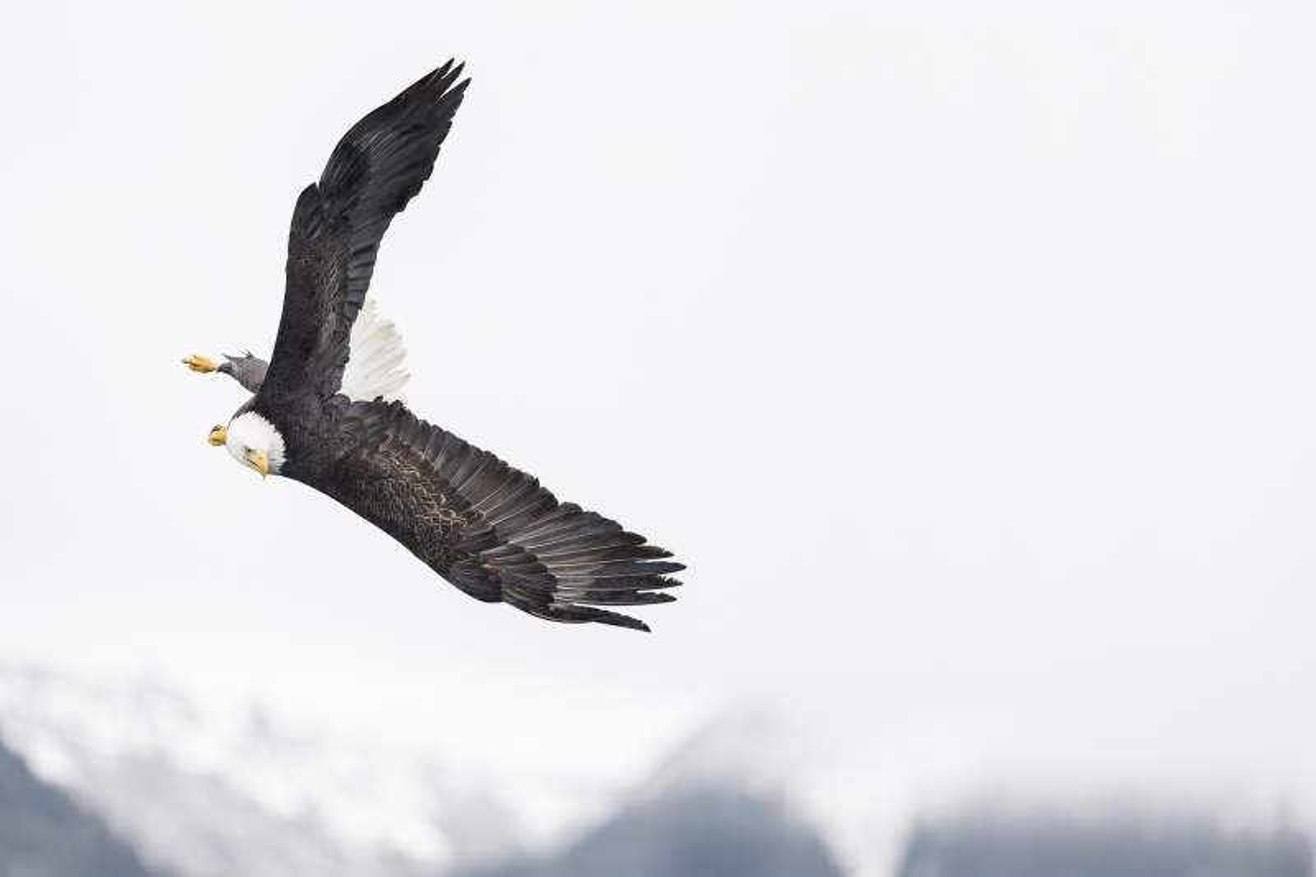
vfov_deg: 4.6
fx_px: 10964
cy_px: 438
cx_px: 658
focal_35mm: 300
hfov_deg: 6.9
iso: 3200
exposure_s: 1/3200
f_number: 2.8
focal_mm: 300
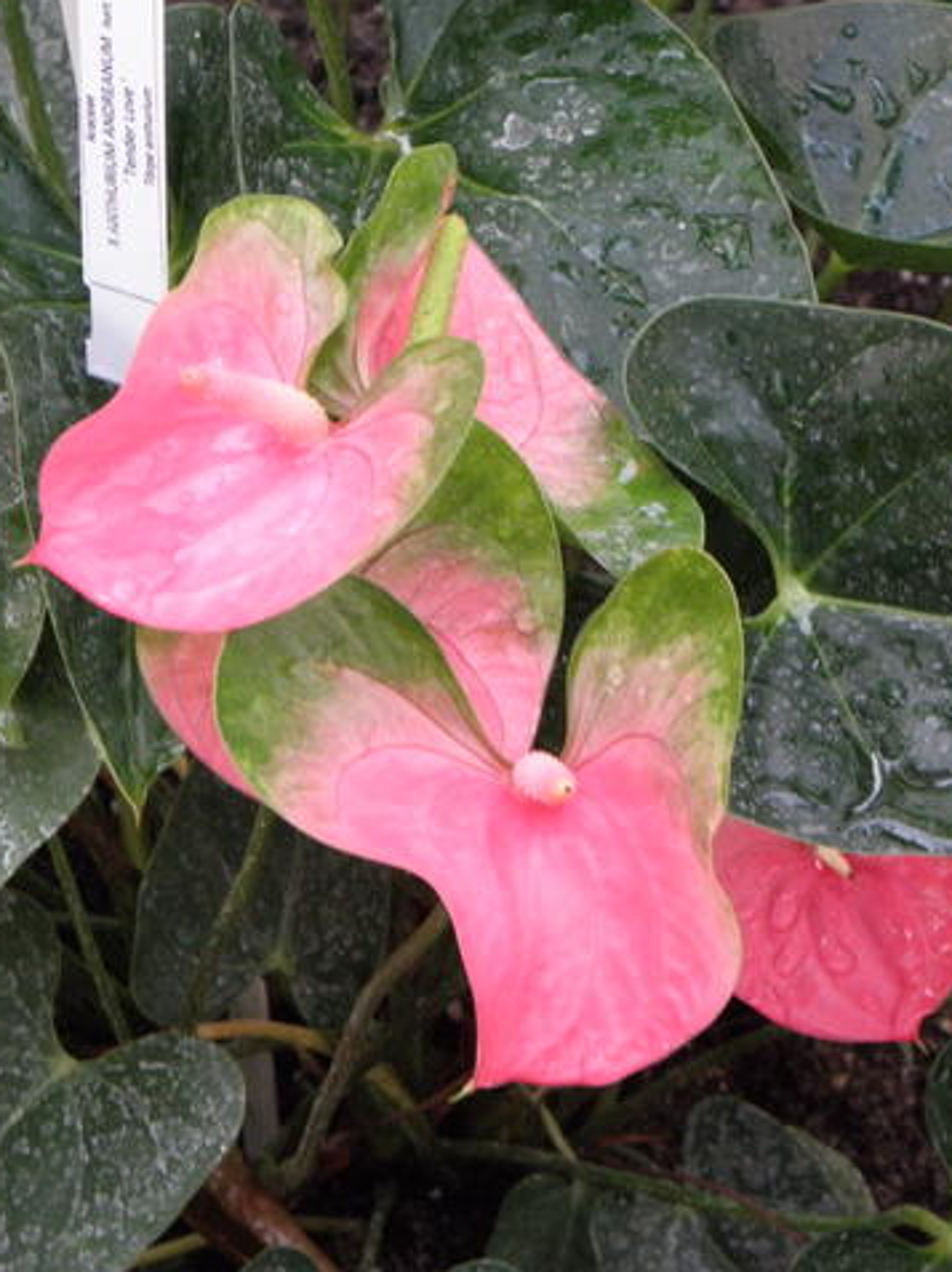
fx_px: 6903
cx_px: 691
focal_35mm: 188
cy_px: 635
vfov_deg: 10.5
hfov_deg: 7.9
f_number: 4.4
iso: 400
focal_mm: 24.95
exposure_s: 1/5
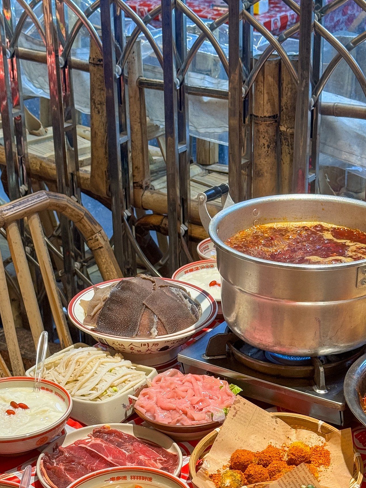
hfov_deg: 19.1
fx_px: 1086
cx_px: 235
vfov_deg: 25.1
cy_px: 353
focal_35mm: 77
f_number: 1.8
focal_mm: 6.76
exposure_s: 1/100
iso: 64
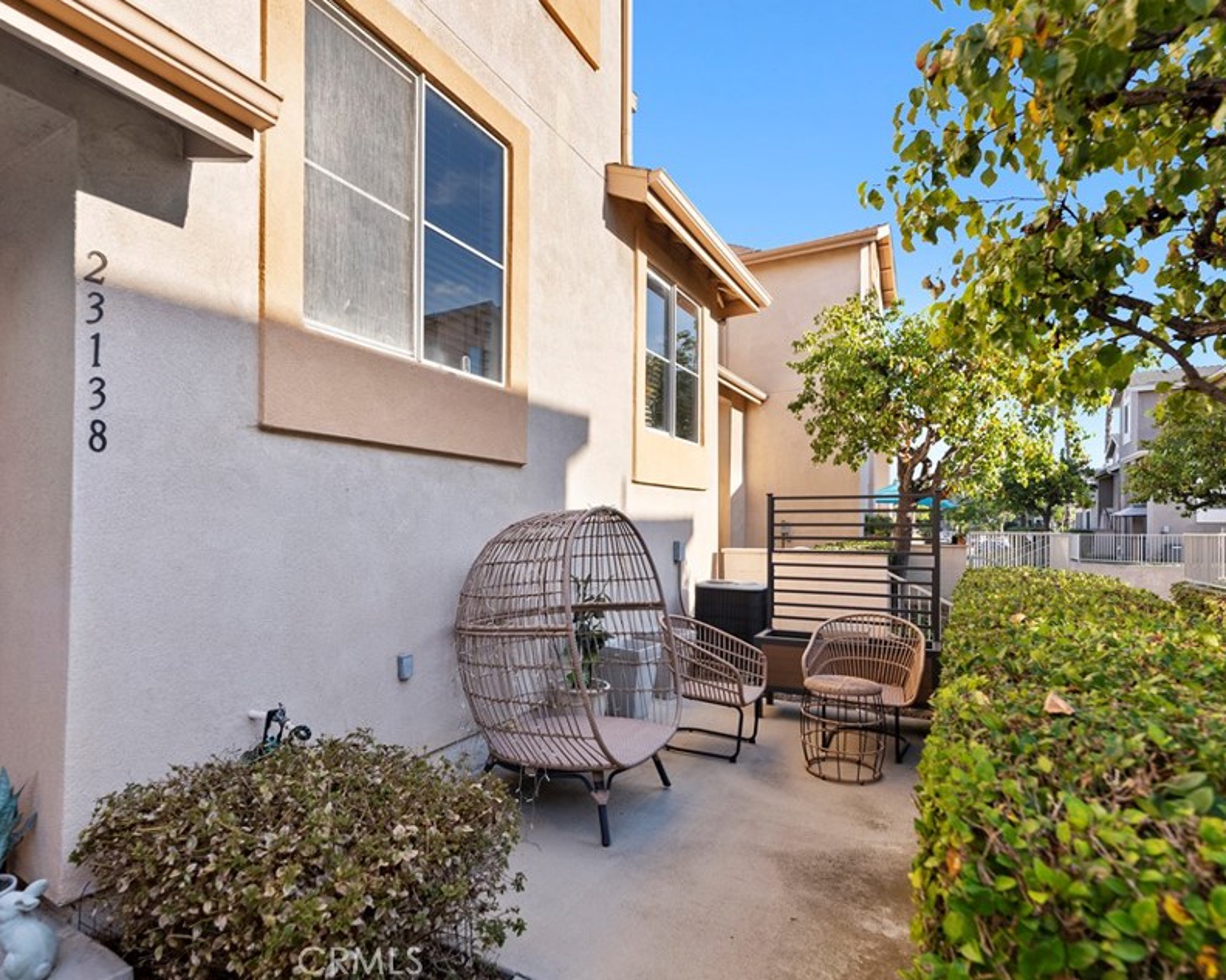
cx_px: 557
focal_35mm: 17
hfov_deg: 89.4
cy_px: 454
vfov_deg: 76.8
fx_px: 617
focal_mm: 14
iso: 500
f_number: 4
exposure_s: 1/500
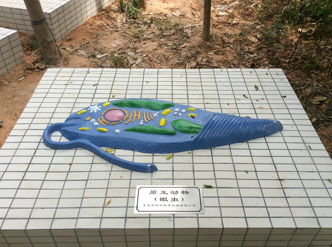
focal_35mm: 33
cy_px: 124
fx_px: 316
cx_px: 166
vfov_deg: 42.8
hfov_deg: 55.4
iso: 32
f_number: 2.4
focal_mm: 3.3
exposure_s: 1/608
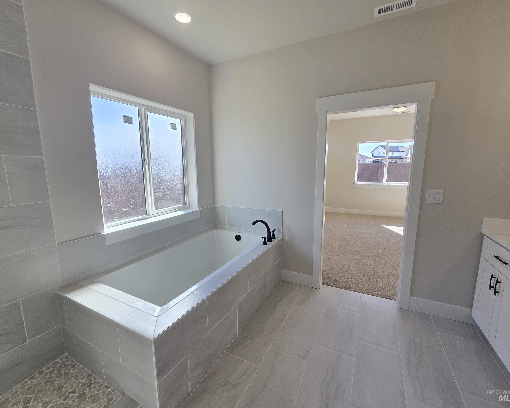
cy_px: 200
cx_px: 248
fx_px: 211
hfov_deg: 100.7
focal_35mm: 14
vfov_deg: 88.0
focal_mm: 2.2
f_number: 2.2
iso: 50
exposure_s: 1/167
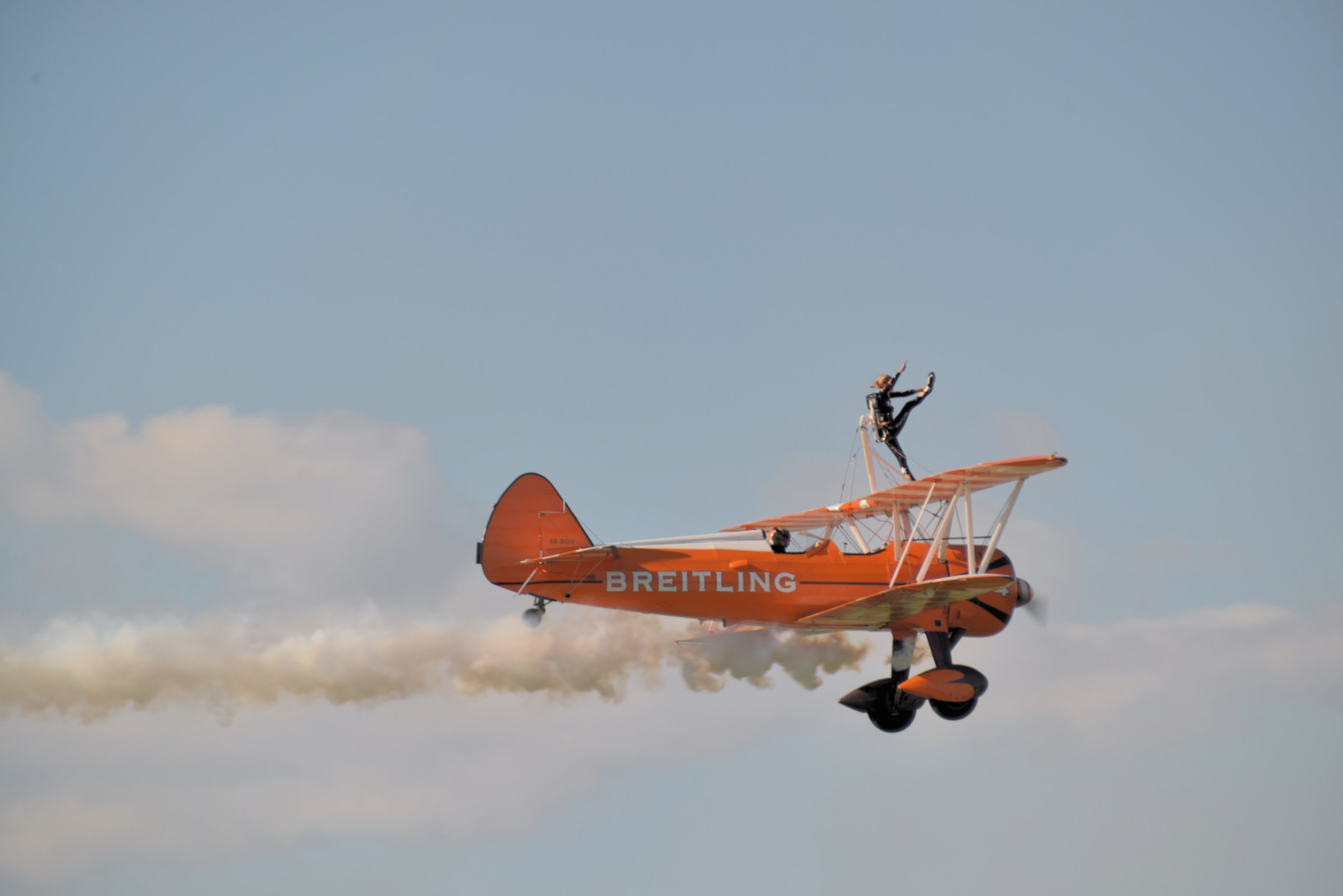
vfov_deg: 6.9
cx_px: 672
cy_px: 448
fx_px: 7463
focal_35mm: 200
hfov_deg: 10.3
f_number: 4
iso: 100
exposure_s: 1/640
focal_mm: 200
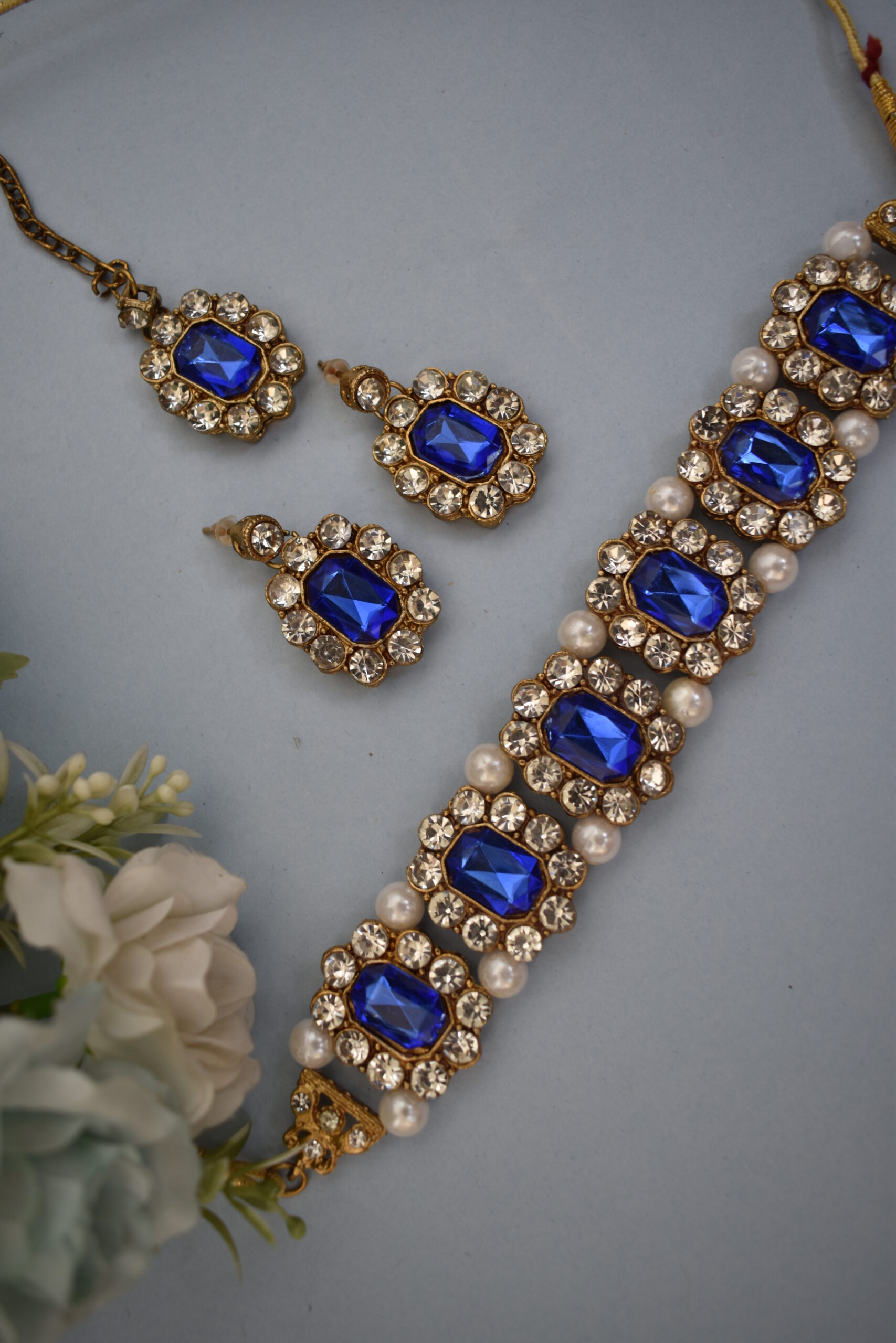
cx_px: 448
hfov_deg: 40.0
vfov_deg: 57.2
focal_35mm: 33
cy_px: 672
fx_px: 1232
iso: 180
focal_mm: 22
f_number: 3.8
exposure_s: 1/40
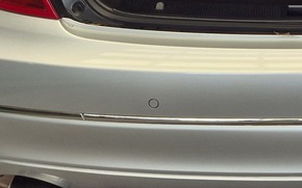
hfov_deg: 23.1
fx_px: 708
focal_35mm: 86
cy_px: -162
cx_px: 300
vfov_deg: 13.5
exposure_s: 1/180
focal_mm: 5.4
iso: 32
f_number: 1.8
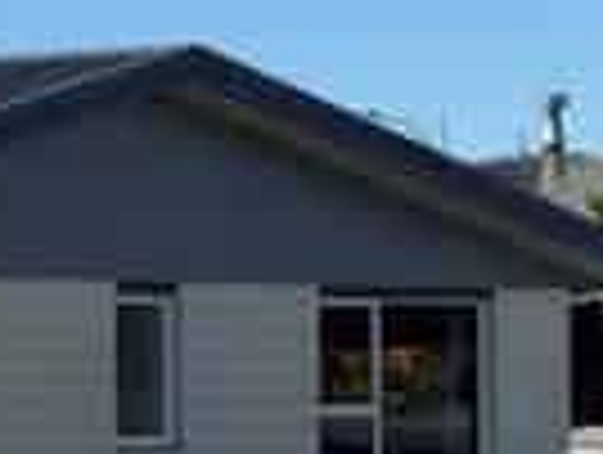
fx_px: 4101
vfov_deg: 6.3
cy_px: 205
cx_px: -742
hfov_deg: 7.9
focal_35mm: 235
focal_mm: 6.76
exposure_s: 1/5208
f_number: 1.78
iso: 64
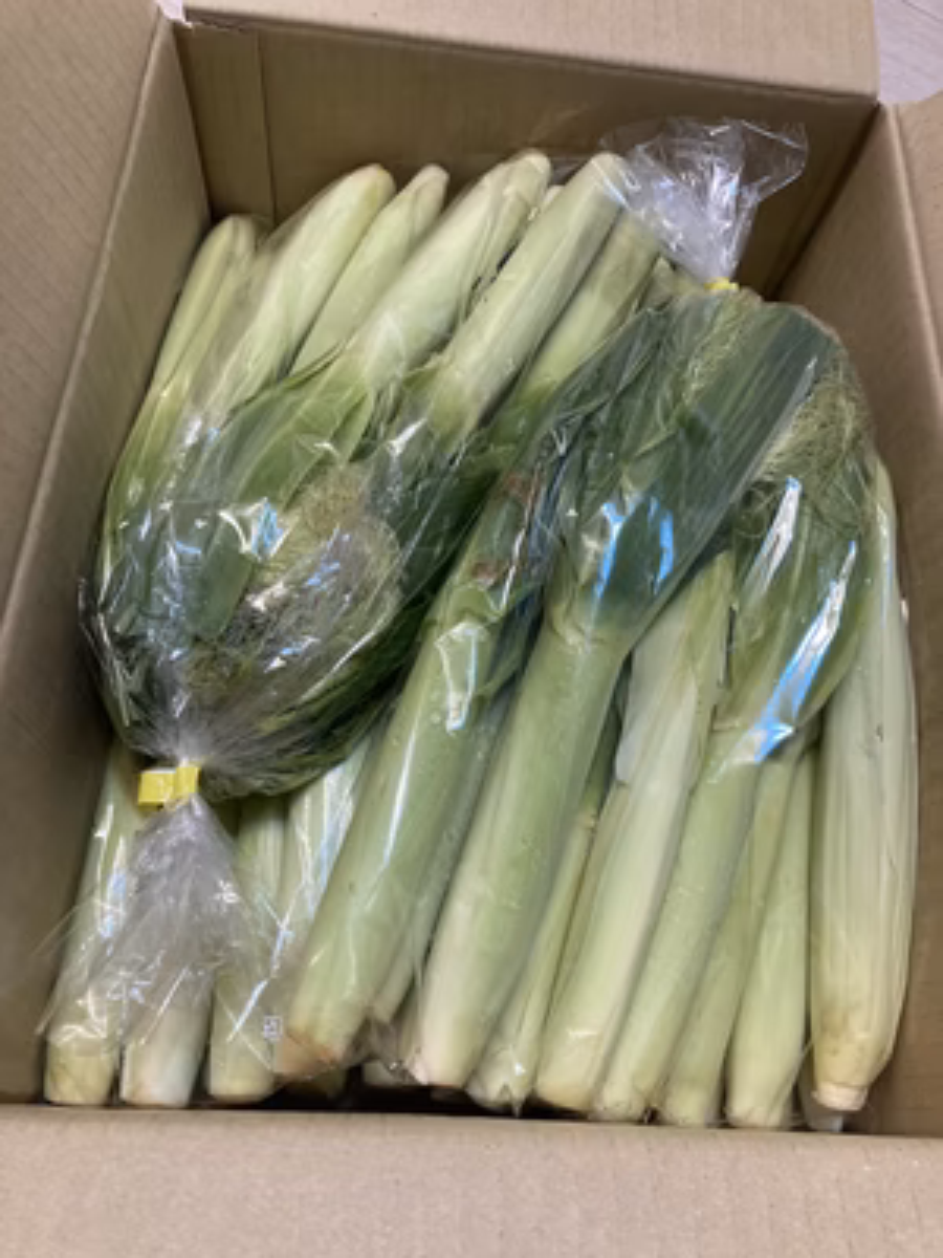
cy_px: 629
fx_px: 1017
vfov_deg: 63.4
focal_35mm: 28
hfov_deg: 49.7
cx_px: 472
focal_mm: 3.99
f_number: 1.8
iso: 125
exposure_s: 1/60
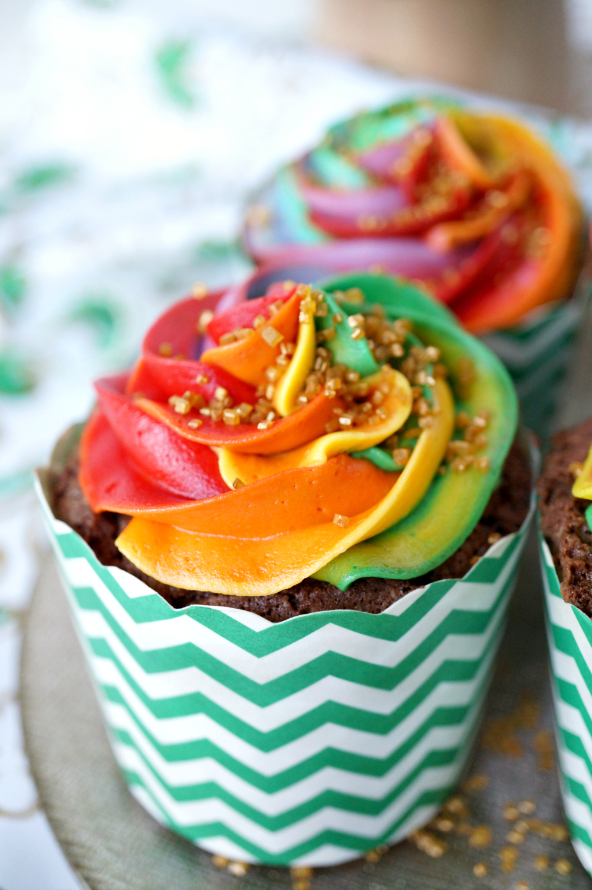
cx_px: 296
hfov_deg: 29.8
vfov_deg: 43.6
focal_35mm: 45
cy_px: 445
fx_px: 1111
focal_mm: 30
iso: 800
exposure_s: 1/60
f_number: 3.5
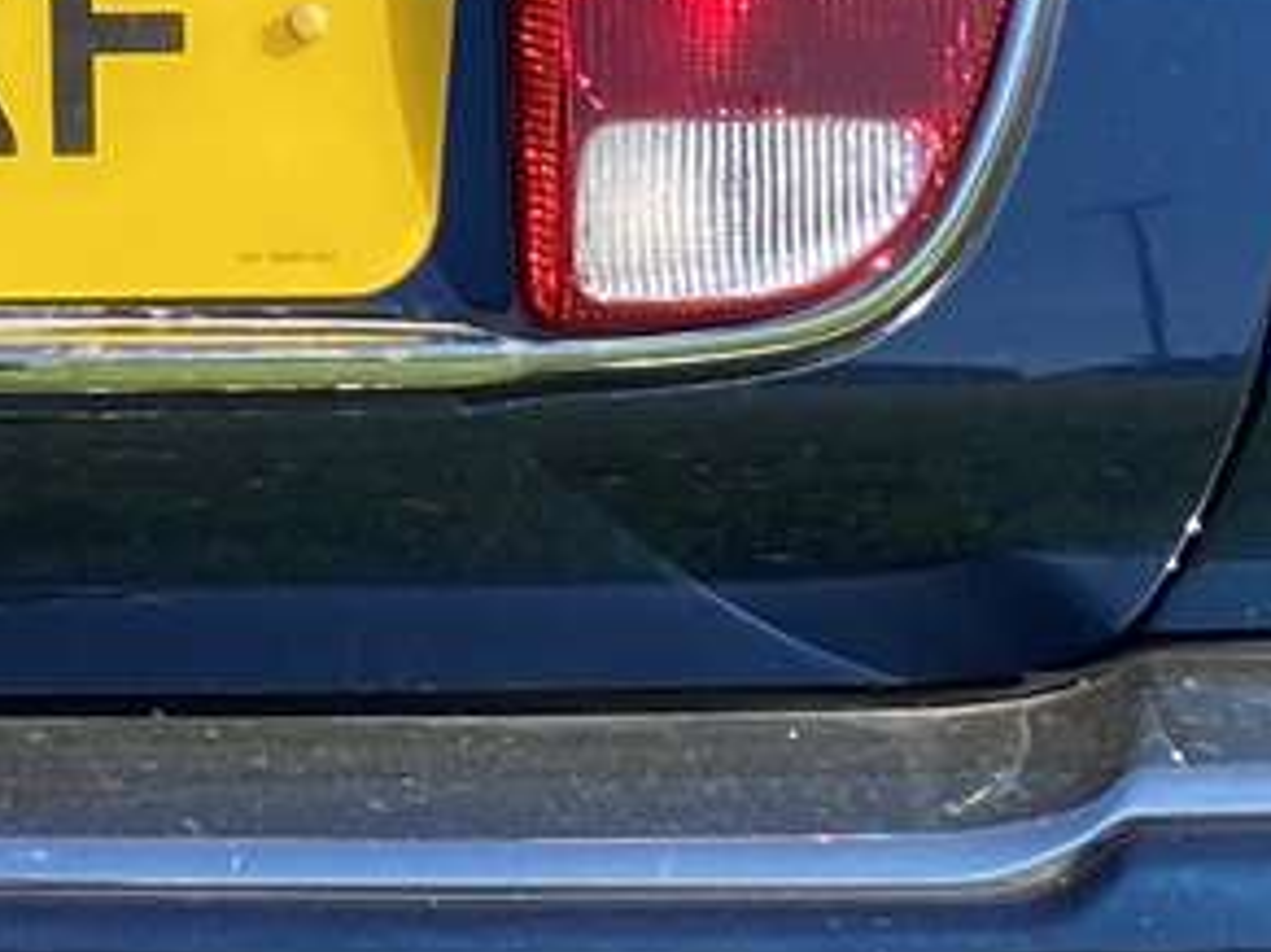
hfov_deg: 10.8
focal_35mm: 179
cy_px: -493
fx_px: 6570
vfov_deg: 8.1
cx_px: -402
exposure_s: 1/927
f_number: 1.8
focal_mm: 4.25
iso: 32
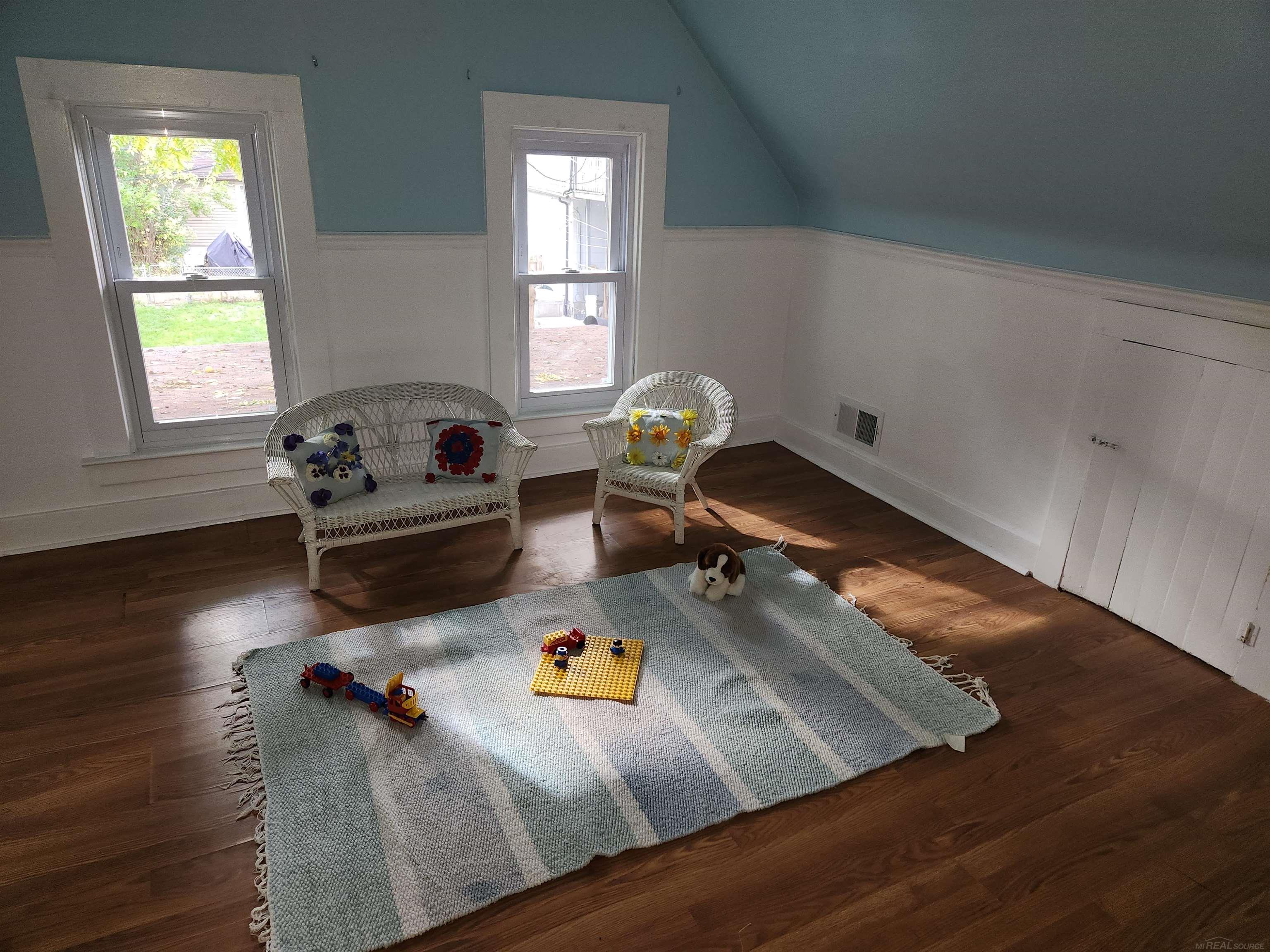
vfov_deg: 58.9
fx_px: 844
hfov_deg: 73.9
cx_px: 635
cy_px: 476
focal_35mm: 23
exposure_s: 1/24
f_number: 1.8
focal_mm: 5.4
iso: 100
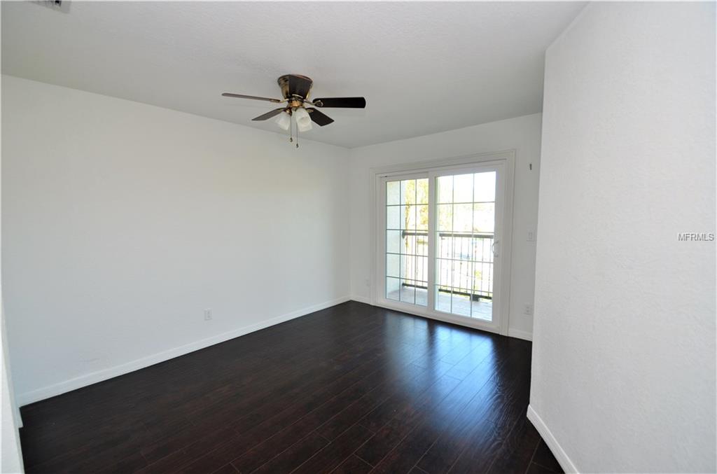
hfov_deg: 100.5
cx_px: 358
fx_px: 298
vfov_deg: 77.0
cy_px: 237
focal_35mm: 15
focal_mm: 10
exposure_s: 1/60
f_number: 5
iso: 250
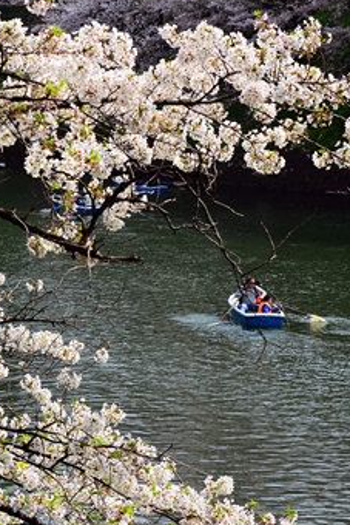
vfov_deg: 14.0
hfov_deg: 9.4
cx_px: 96
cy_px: 199
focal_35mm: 146
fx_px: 2127
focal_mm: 62
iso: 200
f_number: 8
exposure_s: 1/250
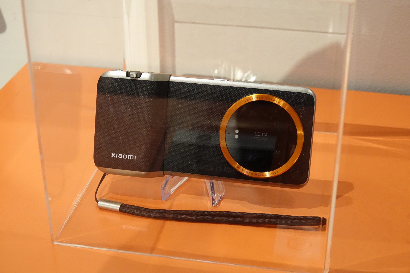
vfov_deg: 20.9
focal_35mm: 65
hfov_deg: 31.0
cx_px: 205
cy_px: 136
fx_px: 740
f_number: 3.5
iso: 2000
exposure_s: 1/80
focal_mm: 23.95
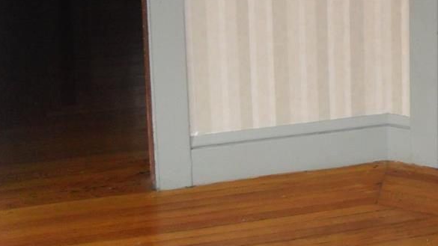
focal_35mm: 95
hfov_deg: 20.6
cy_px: -135
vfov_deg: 12.1
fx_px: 1103
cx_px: 557
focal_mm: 6.3
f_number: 2.8
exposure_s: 1/45
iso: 100
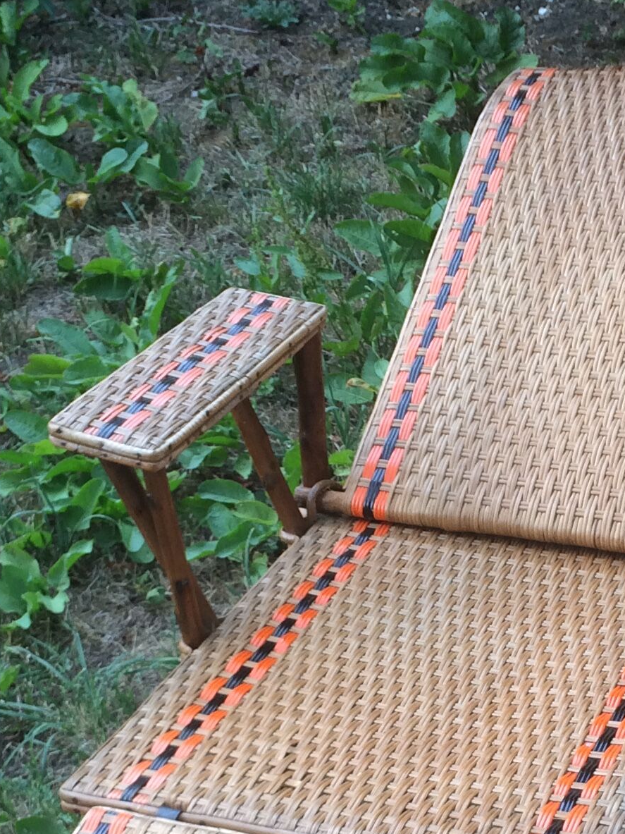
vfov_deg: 23.9
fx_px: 1926
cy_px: 717
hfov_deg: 18.4
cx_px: 435
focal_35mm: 80
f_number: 2.2
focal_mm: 4.15
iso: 32
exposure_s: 1/109
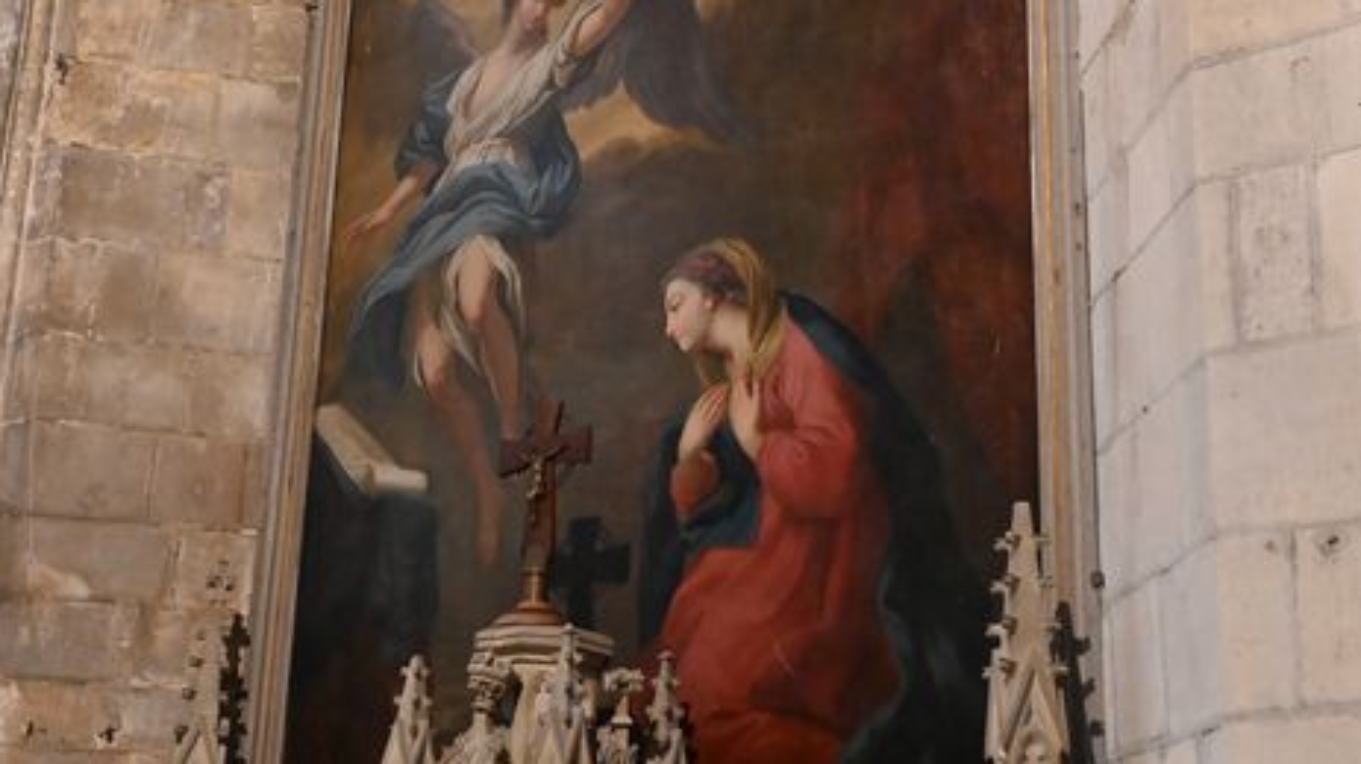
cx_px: 679
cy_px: 300
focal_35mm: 57
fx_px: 2056
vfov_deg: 21.0
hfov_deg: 36.6
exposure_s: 1/60
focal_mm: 36
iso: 10000
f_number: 4.8
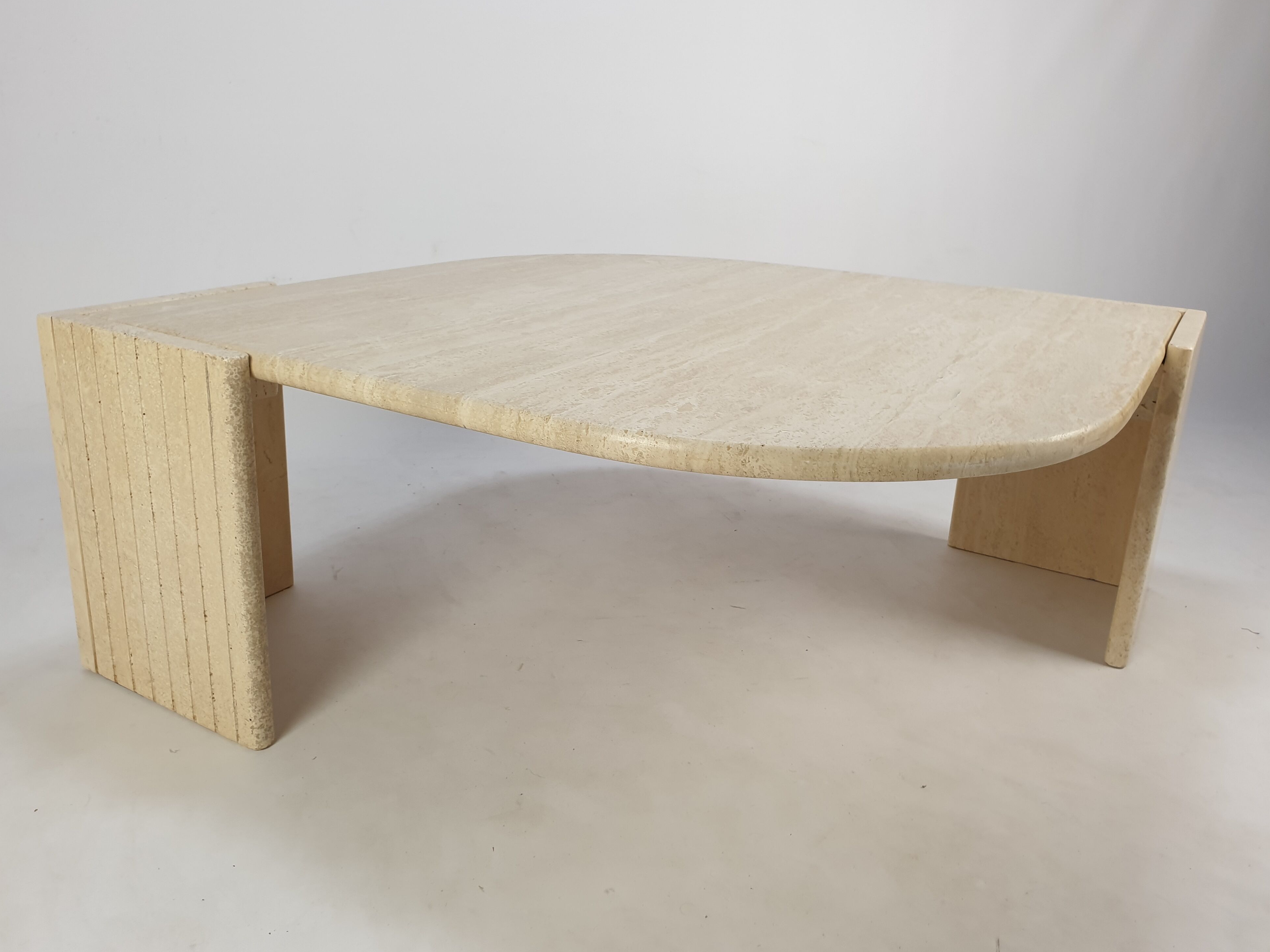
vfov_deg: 51.3
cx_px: 624
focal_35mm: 27
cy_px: 464
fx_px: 991
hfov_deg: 65.3
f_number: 2.4
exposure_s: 1/100
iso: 80
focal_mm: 4.3
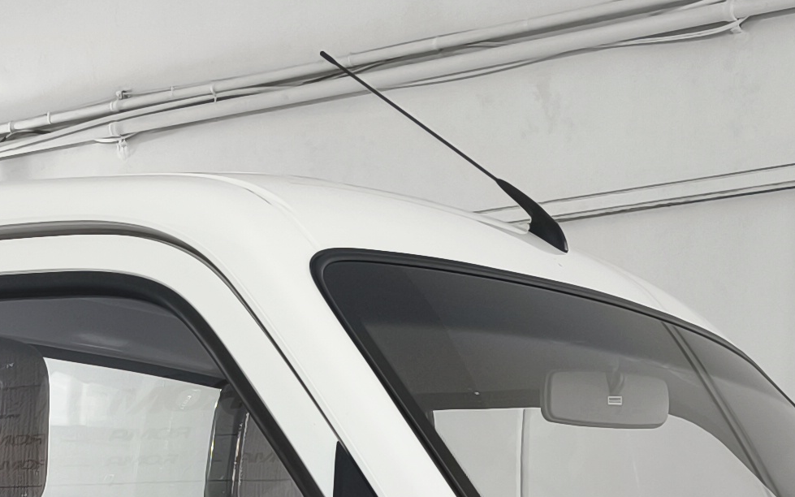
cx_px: 118
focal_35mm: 102
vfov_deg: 11.6
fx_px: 2210
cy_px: 980
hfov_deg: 20.1
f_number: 1.7
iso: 200
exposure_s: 1/100
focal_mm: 5.35
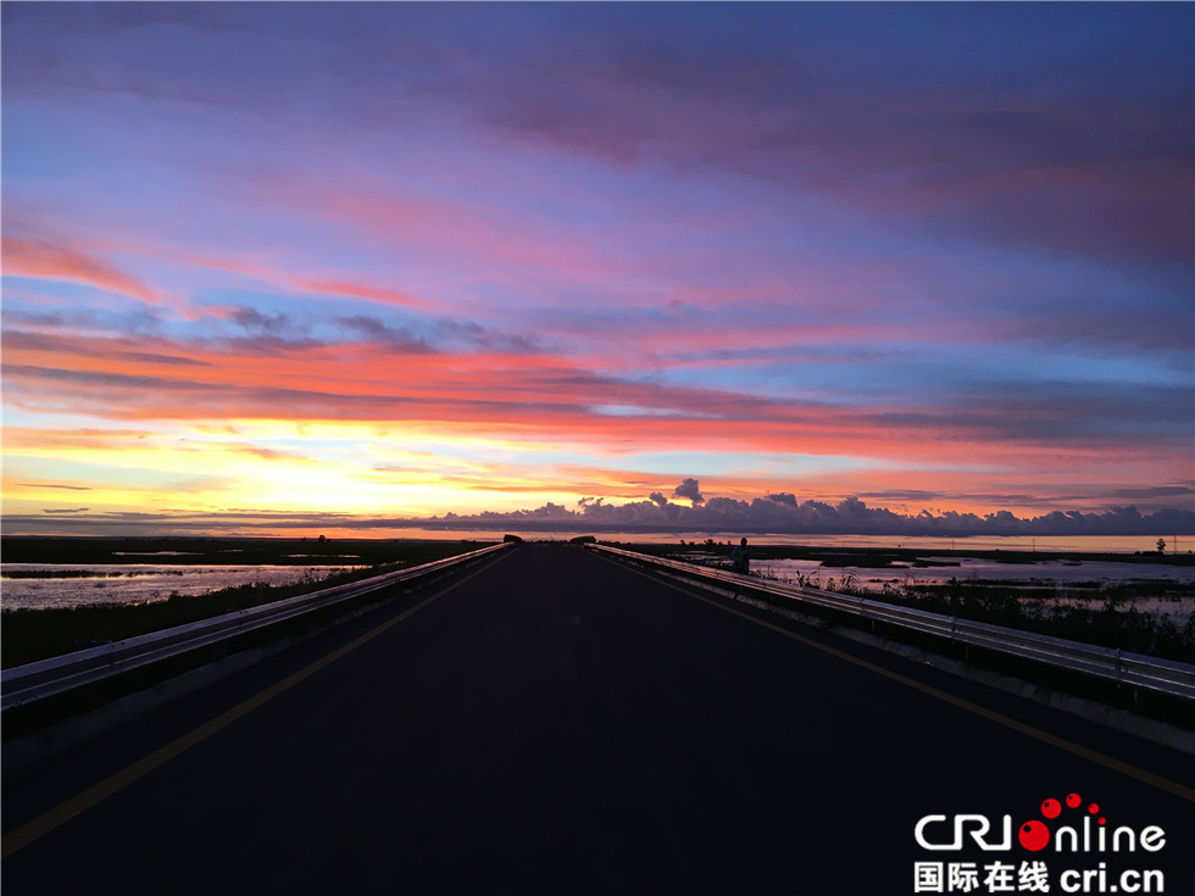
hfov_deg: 61.7
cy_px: 448
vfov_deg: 48.2
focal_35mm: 29
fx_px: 1001
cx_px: 598
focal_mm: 4.15
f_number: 2.2
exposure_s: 1/33
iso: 25
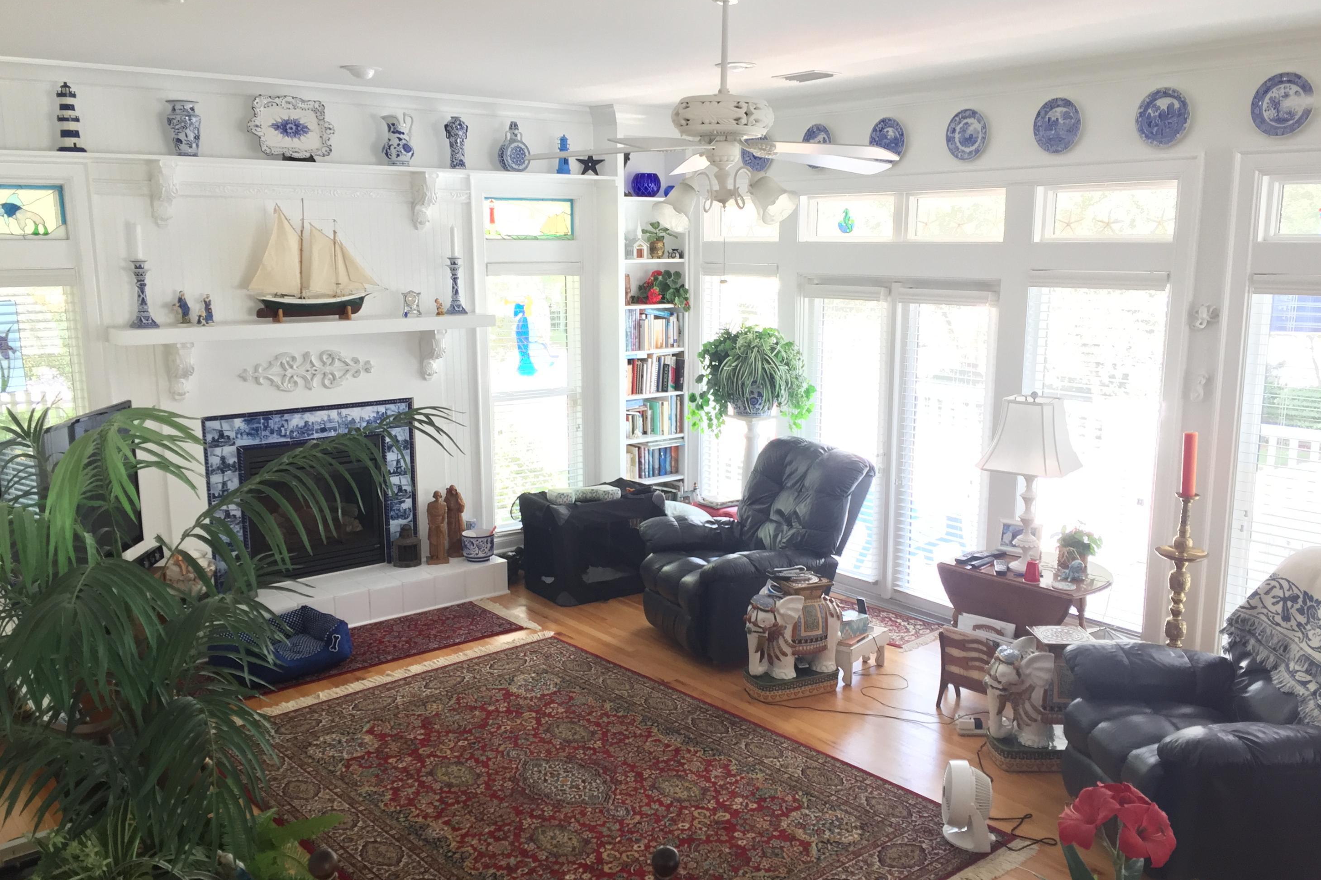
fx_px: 1137
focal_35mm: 31
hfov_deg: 60.3
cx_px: 657
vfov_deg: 42.3
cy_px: 460
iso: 100
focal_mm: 4.15
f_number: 2.2
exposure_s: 1/30
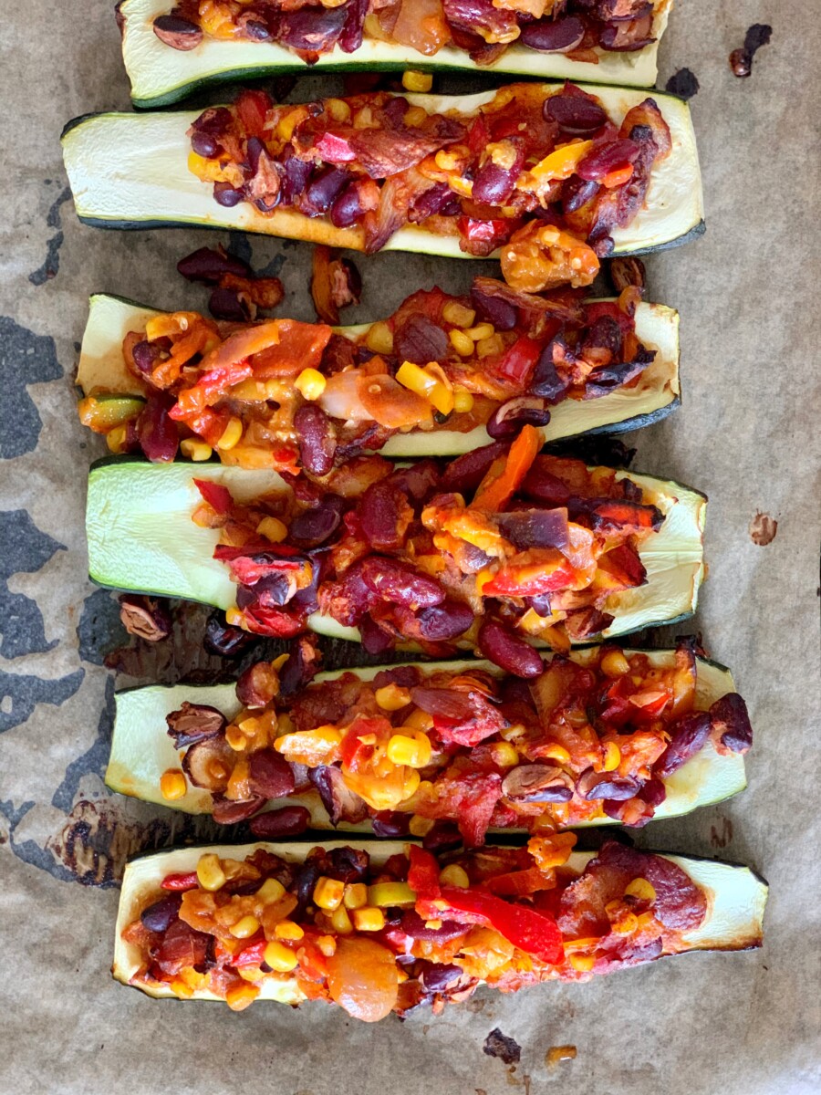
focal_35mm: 52
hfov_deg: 28.0
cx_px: 410
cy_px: 548
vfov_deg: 36.8
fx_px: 1644
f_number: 2.4
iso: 250
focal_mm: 6
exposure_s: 1/60
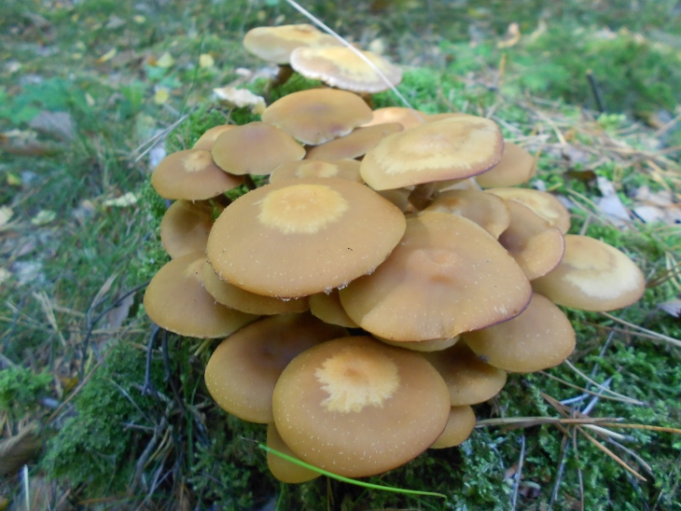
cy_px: 256
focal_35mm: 26
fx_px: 512
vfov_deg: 53.1
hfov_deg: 67.3
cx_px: 340
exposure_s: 1/30
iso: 200
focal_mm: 4.6
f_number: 3.2
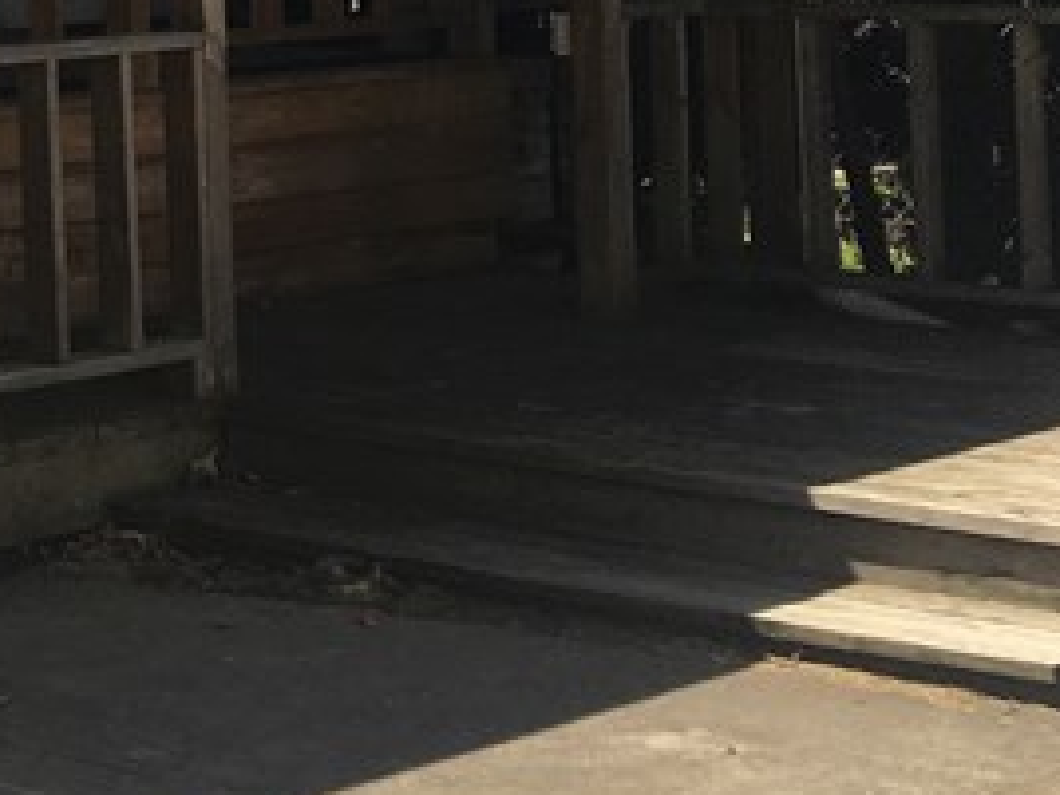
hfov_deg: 15.4
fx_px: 3399
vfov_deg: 12.8
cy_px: -289
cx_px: -811
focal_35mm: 111
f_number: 2.2
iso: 25
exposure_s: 1/1202
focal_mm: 4.15
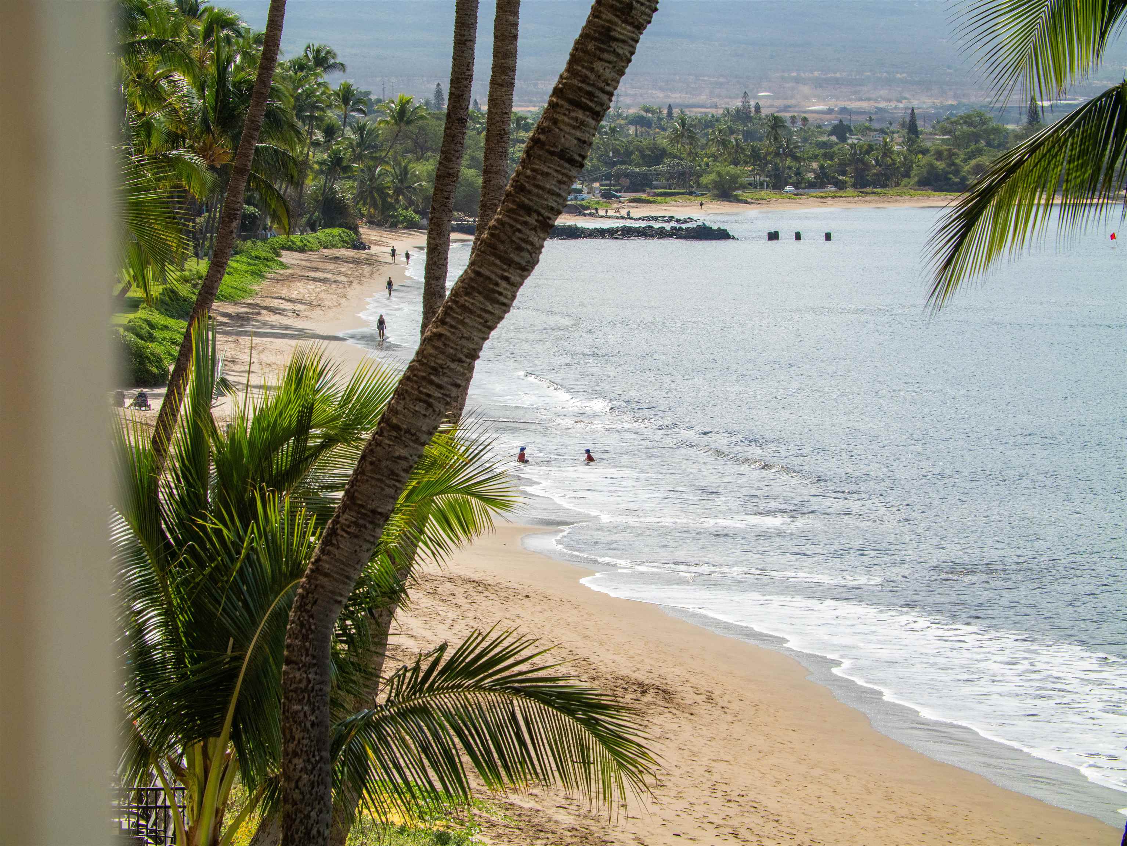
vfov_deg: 11.1
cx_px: 564
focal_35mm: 134
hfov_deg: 14.7
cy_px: 423
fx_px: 4364
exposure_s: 1/640
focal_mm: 67
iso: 500
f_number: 8
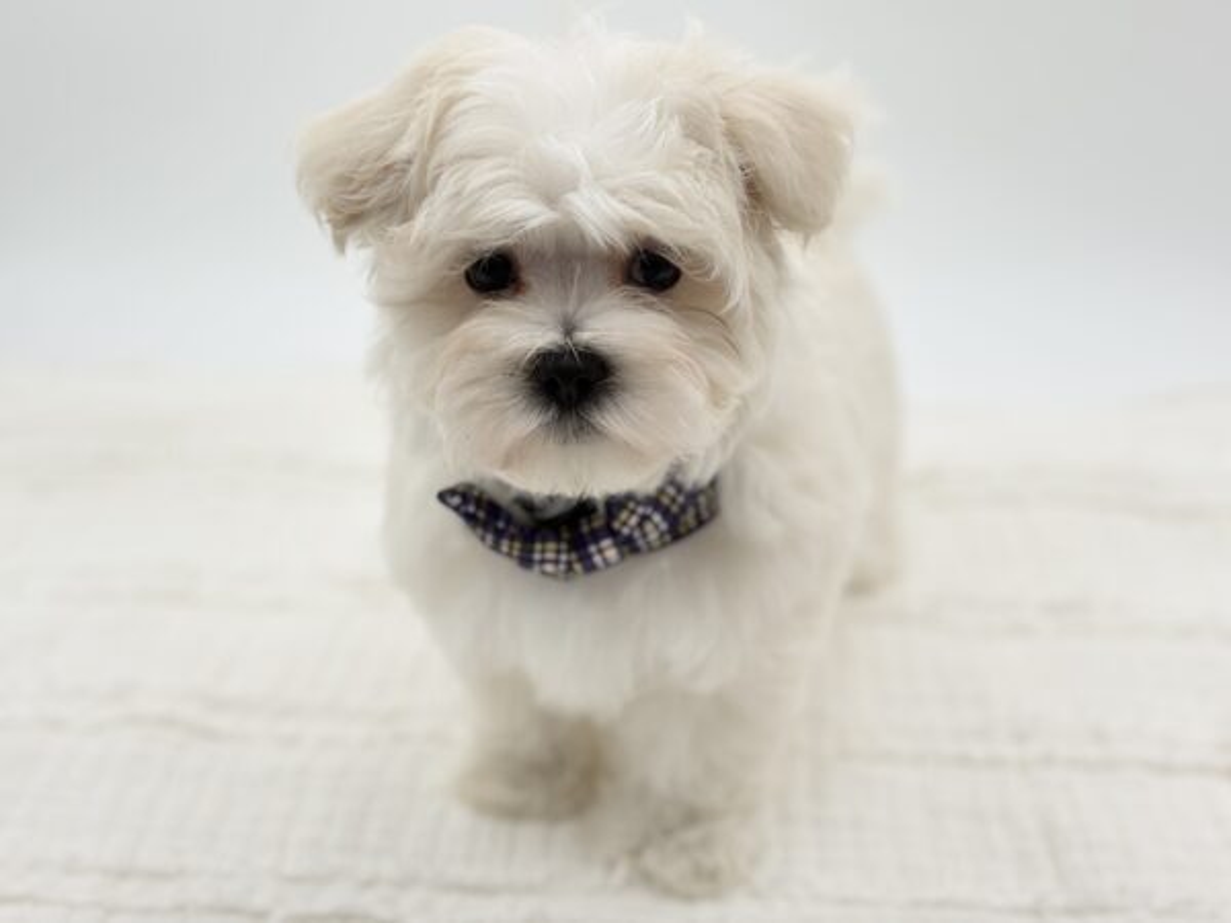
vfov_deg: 28.0
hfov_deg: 36.8
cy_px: 462
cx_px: 616
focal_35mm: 52
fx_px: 1849
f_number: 1.6
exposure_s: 1/527
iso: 32
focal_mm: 5.96
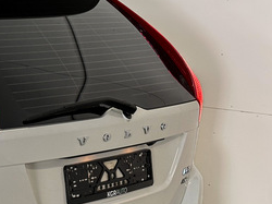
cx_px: -77
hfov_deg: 15.1
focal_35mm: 125
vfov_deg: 11.8
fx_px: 981
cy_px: 176
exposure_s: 1/50
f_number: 1.78
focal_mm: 6.86
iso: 64
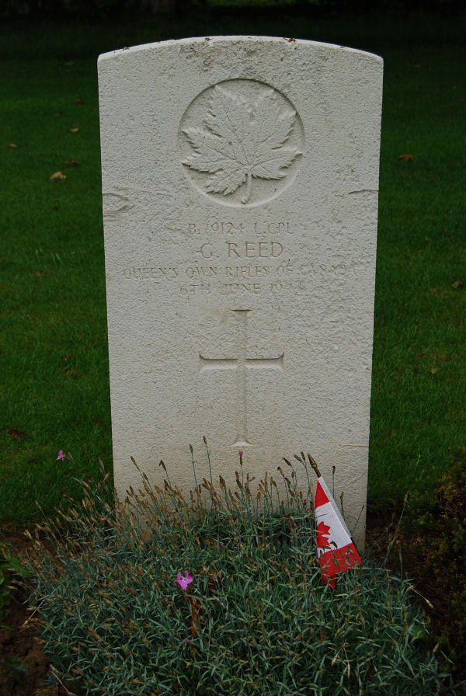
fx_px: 1161
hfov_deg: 22.7
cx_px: 233
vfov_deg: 33.4
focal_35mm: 60
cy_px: 348
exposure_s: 1/200
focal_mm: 40
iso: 200
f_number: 7.1
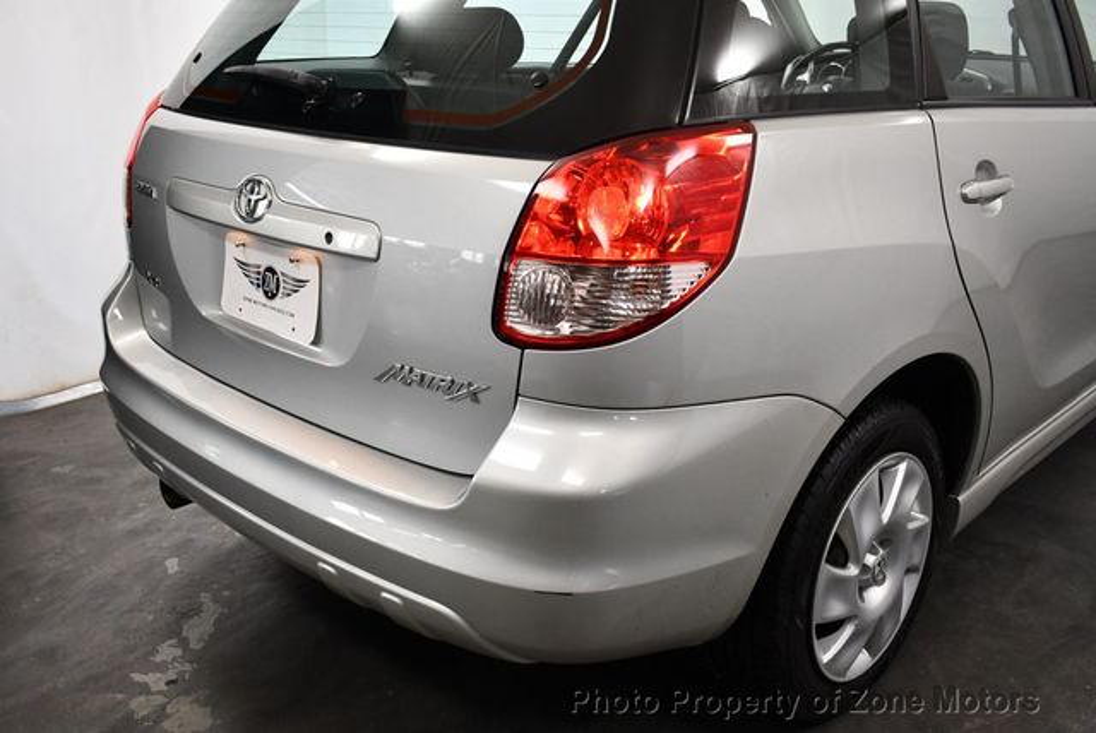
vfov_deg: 36.9
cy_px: 366
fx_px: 1097
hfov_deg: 53.1
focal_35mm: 36
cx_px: 548
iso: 800
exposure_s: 1/160
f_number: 3.5
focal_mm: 18
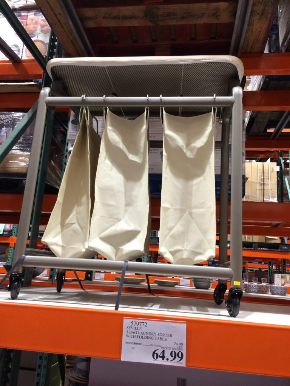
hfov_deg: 48.2
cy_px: 193
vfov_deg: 61.7
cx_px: 145
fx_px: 324
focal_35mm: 29
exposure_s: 1/30
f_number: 2.2
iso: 100
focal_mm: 4.15
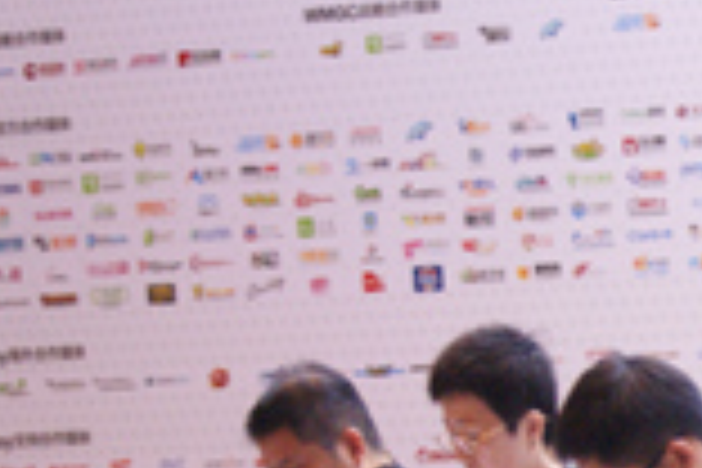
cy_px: 610
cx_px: 1341
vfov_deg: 4.7
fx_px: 5635
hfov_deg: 6.9
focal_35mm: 289
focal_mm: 50
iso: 800
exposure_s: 1/20
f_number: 5.6
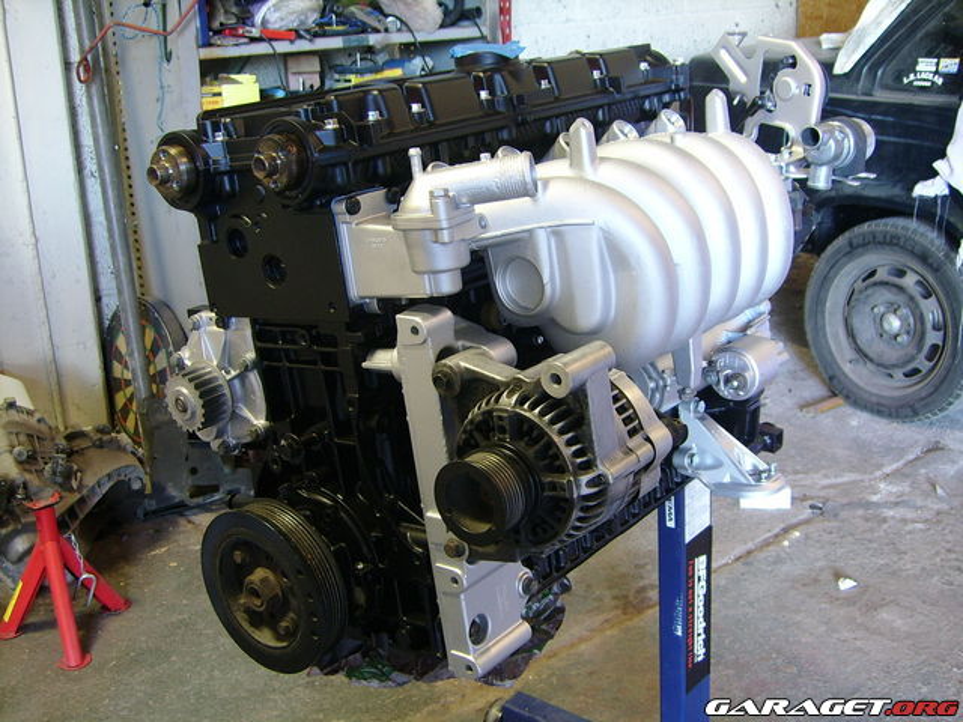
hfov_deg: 42.1
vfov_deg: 32.2
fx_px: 1252
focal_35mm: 45
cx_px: 482
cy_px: 361
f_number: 3.1
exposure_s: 1/3
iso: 100
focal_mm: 7.53
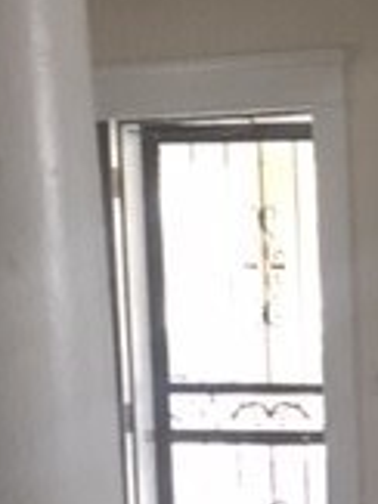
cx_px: 657
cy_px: 470
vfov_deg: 17.0
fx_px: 1662
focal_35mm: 114
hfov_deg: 12.0
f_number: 2.2
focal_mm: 4.15
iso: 250
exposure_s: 1/17
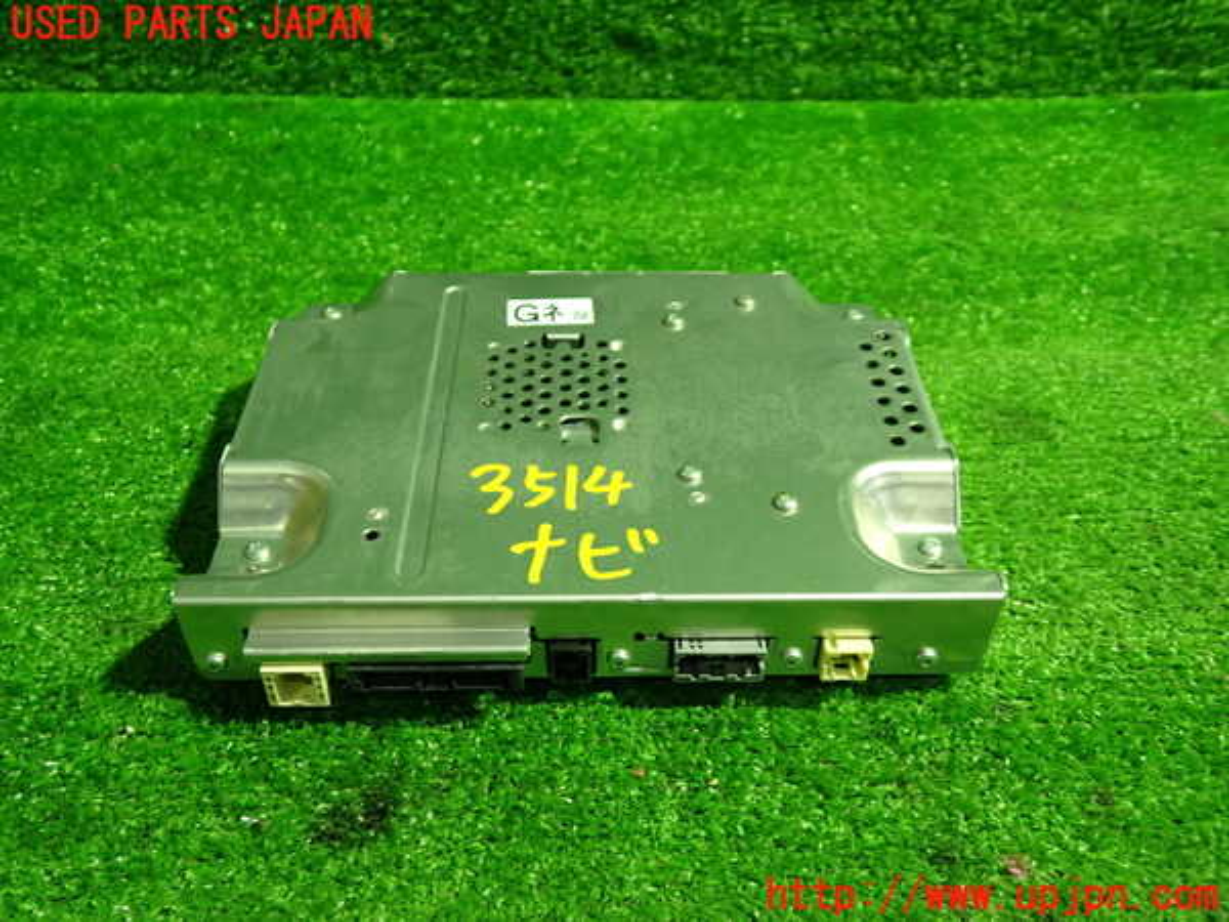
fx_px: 1065
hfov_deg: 60.0
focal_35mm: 30
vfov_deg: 46.8
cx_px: 614
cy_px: 461
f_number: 2.3
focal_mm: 5.4
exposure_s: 1/30
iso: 400
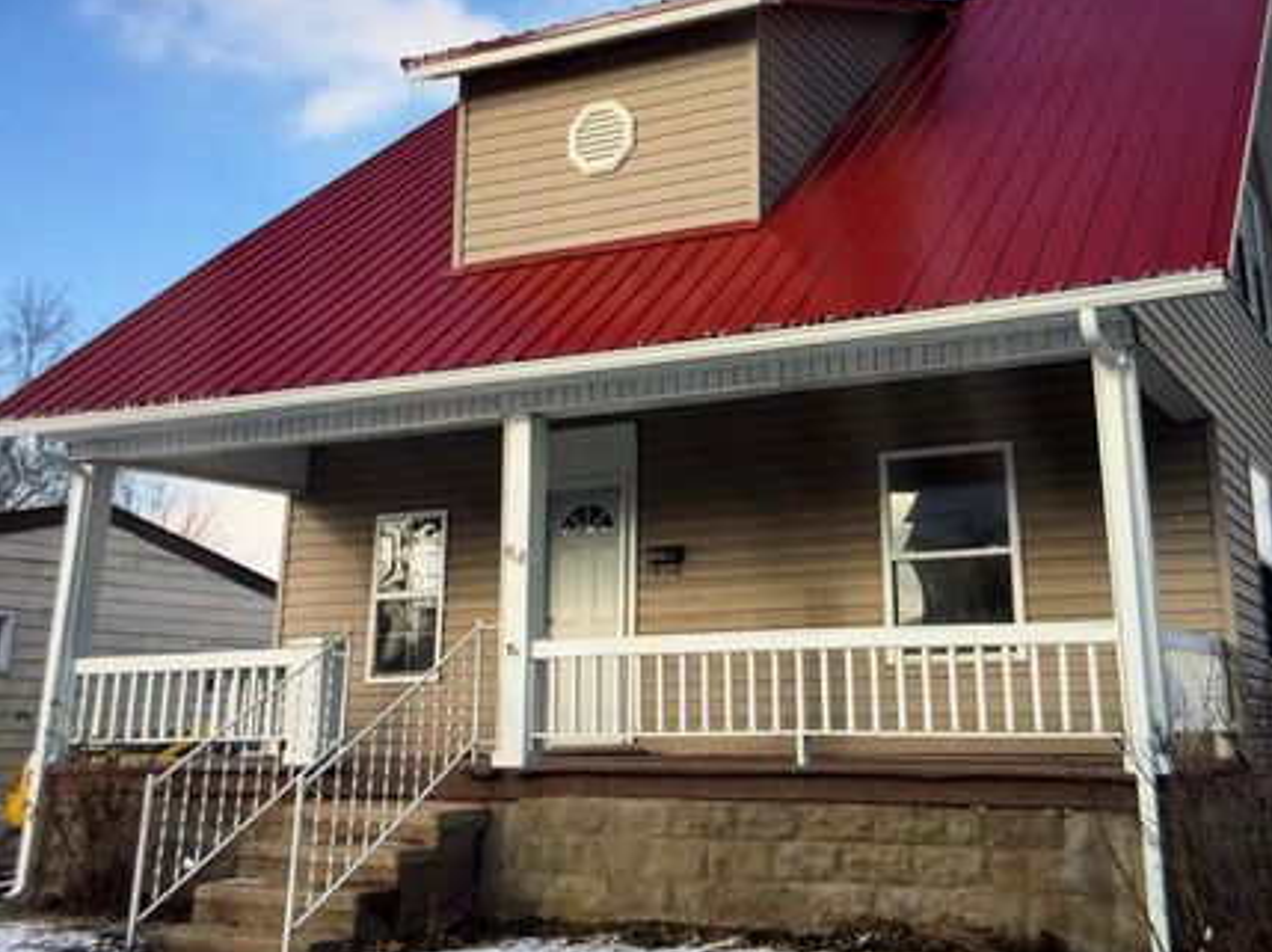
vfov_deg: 26.1
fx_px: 2056
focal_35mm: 56
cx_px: 738
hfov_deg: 34.3
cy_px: 452
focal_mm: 6.76
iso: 125
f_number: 1.78
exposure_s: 1/60
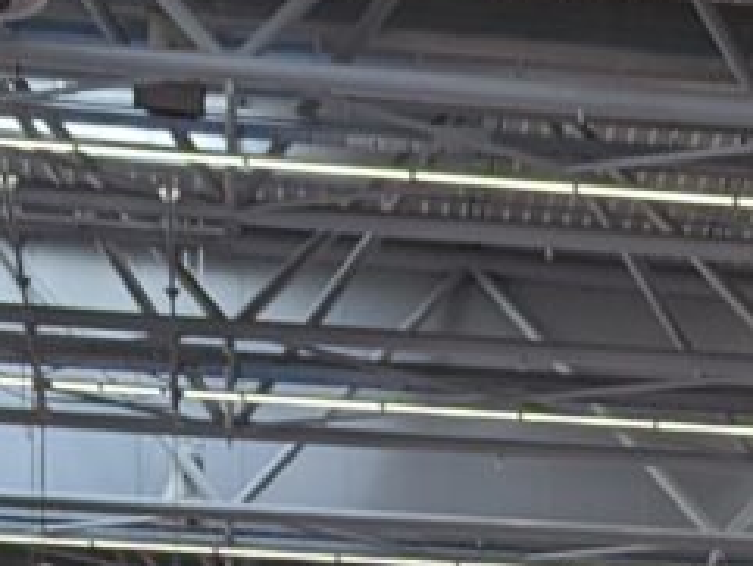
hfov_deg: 12.7
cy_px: 1512
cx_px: 831
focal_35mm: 153
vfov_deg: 8.6
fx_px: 3330
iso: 46
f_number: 1.85
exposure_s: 1/100
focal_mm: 6.81
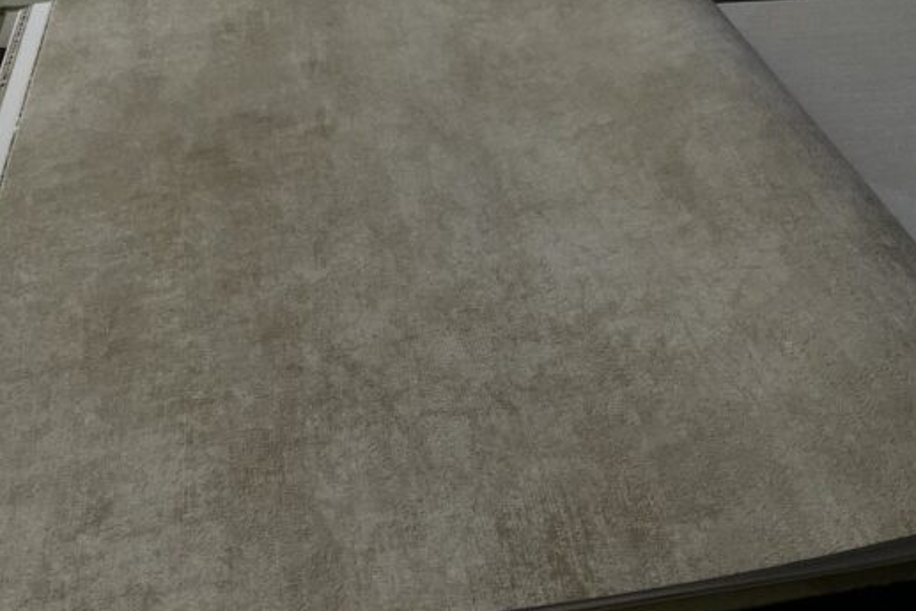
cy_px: 315
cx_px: 432
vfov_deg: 37.9
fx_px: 891
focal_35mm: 35
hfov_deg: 54.4
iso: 640
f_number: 1.8
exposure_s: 1/18
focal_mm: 3
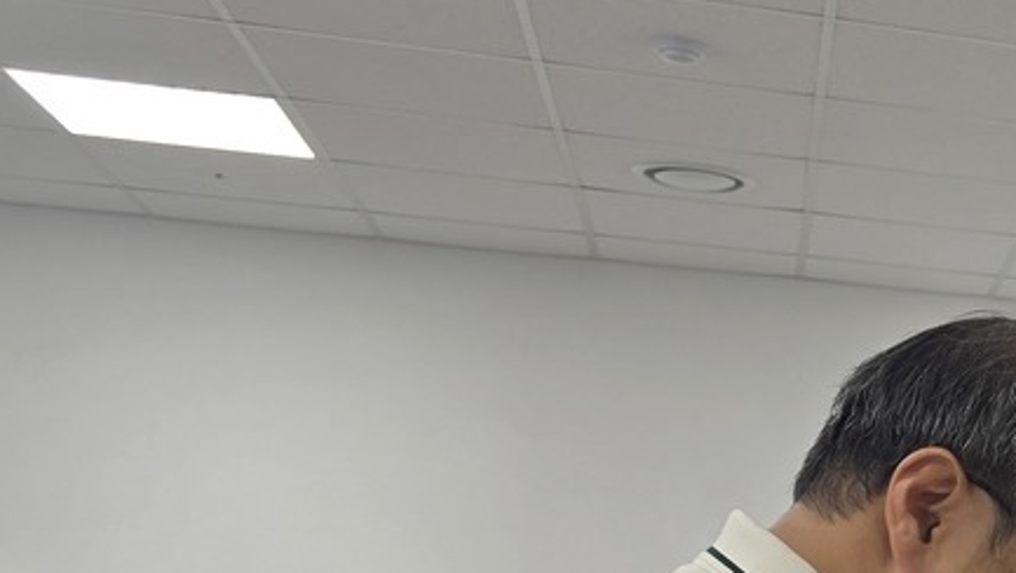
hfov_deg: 21.6
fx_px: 2183
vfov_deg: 13.7
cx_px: 1560
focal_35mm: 81
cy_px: 956
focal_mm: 6.3
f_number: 1.7
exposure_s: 1/120
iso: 40
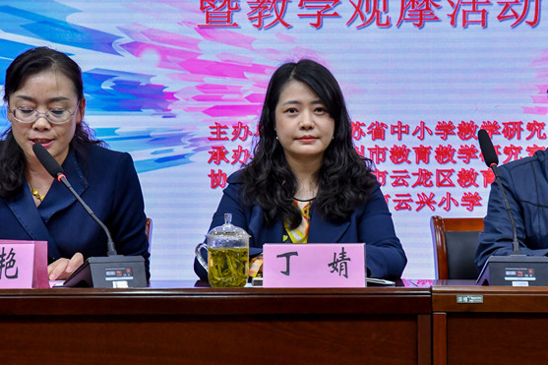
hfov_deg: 28.6
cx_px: 300
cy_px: 195
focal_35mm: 71
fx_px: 1075
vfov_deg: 19.3
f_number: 8
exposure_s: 1/80
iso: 2000
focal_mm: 35
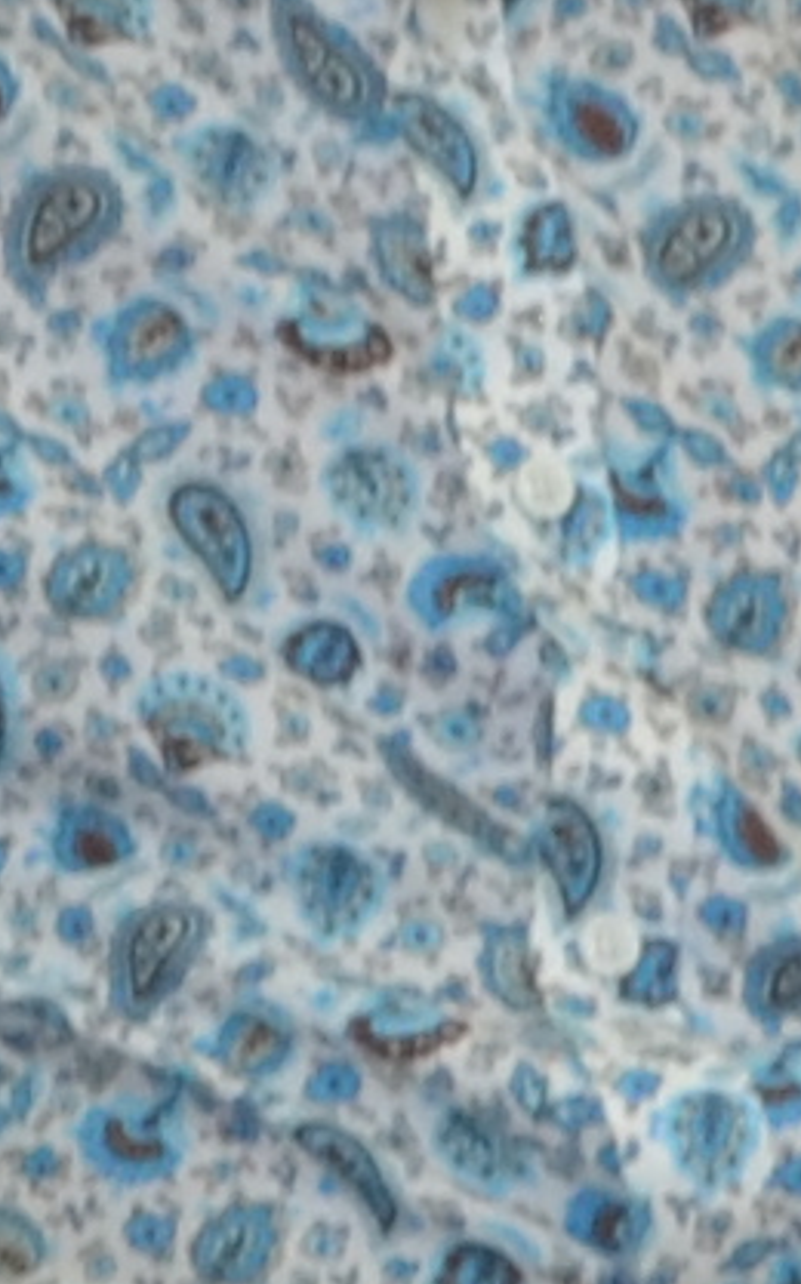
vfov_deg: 5.6
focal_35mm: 372
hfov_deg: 3.5
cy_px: 1583
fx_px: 13016
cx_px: -1356
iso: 450
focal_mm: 22
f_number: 4
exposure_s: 1/60
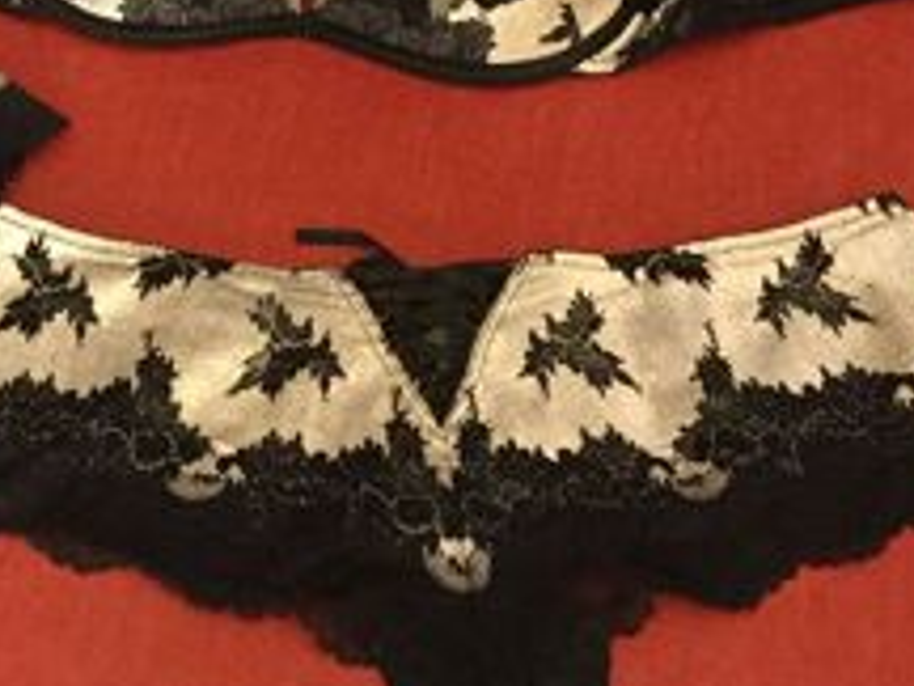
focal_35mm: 69
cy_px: 224
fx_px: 1822
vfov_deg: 21.2
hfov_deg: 27.5
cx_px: 161
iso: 500
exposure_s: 1/17
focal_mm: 3.3
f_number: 2.4
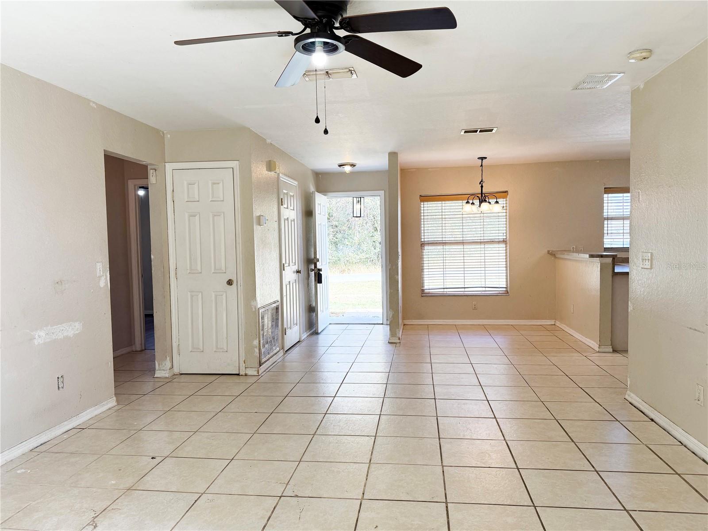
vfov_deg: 56.8
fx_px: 491
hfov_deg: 71.6
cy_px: 266
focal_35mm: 24
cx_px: 354
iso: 100
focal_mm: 6.76
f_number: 1.78
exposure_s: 1/286
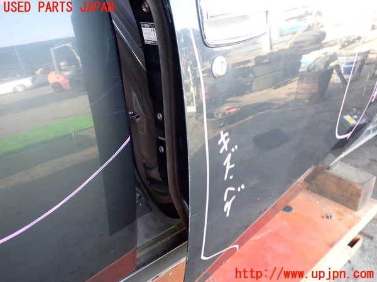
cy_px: 141
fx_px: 327
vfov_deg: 46.8
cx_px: 188
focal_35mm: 30
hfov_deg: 60.0
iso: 200
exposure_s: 1/80
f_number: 2.3
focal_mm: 5.4
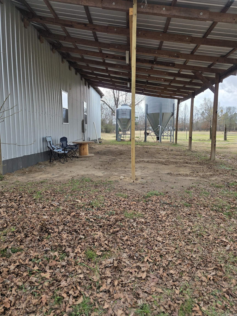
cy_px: 158
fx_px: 210
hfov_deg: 58.9
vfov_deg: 73.9
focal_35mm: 23
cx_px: 118
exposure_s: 1/359
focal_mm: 6.3
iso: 40
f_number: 1.7
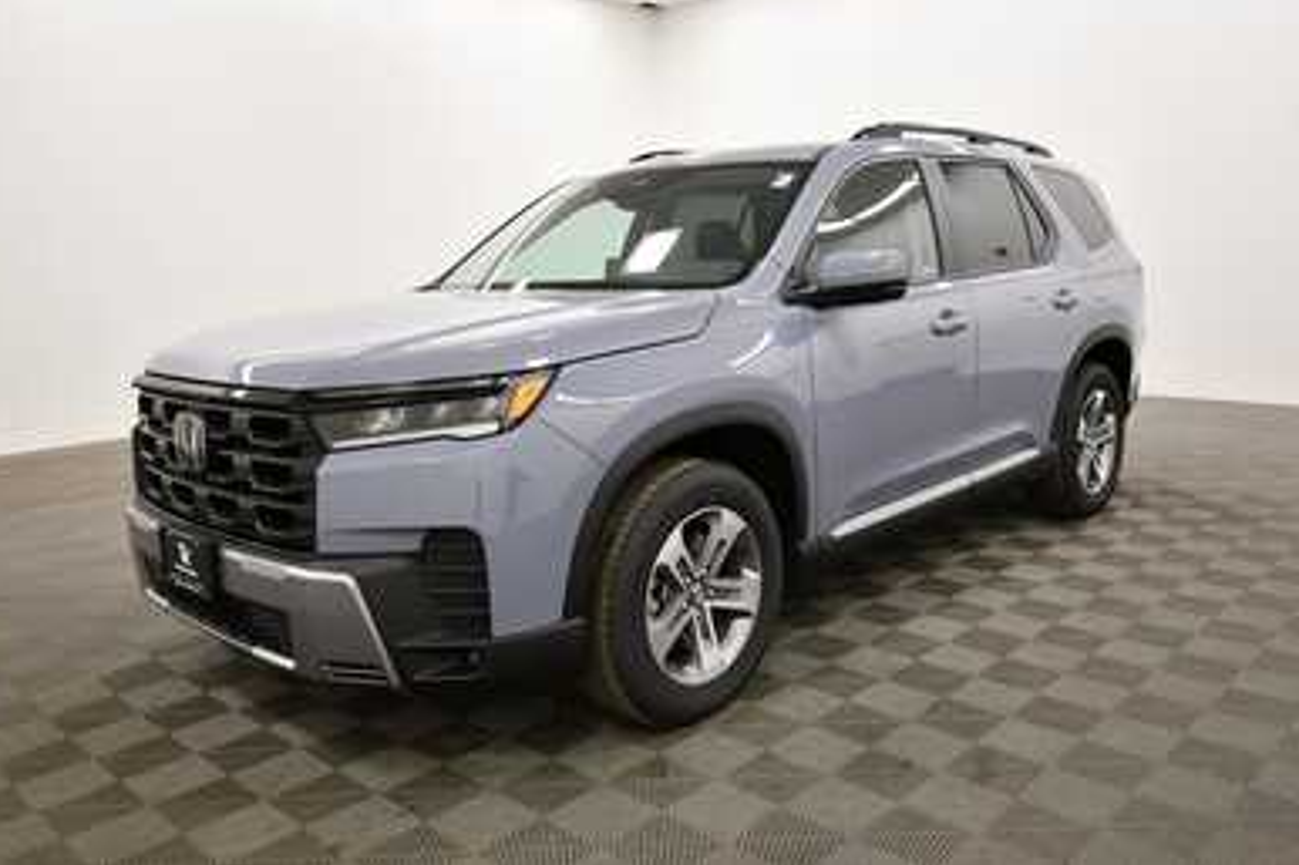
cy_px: 419
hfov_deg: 65.5
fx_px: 1010
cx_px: 629
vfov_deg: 46.4
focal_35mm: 28
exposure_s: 1/125
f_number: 5.3
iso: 1000
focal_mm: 18
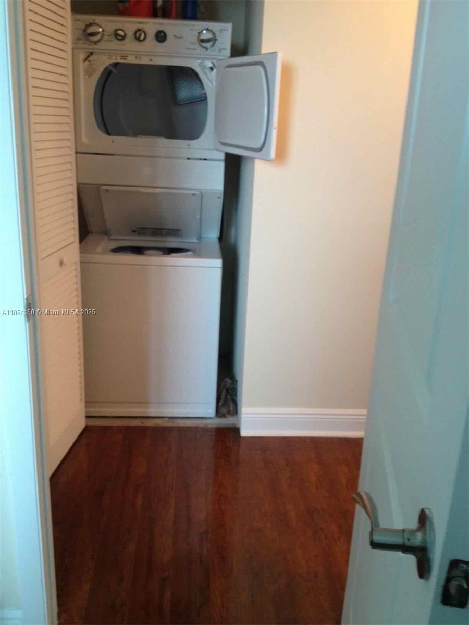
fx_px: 632
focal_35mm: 35
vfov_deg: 52.6
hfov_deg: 40.7
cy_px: 312
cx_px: 234
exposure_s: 1/20
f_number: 2.4
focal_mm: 4.28
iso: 125
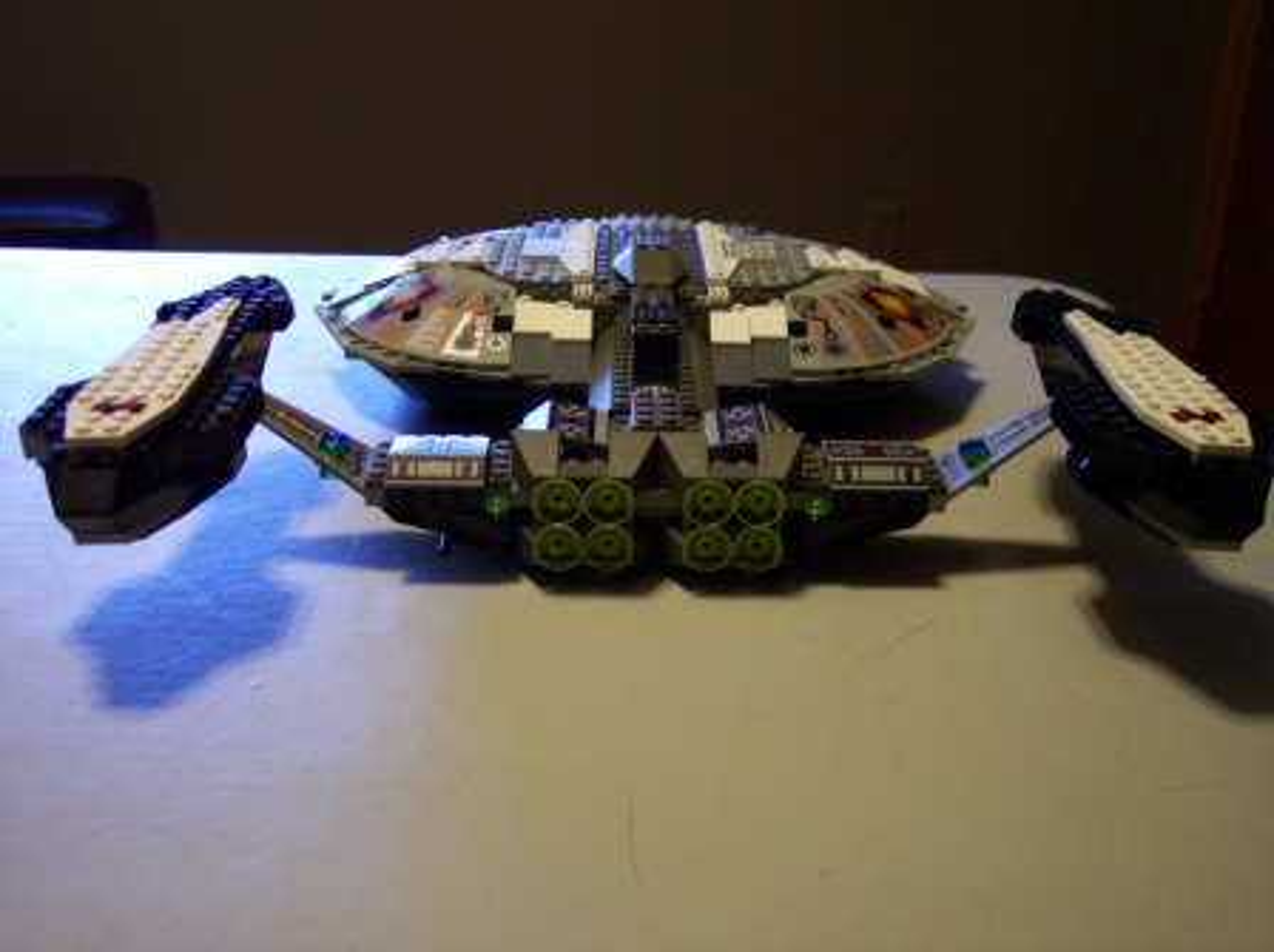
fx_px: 1397
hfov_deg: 49.0
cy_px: 476
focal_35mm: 38
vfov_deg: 37.7
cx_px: 637
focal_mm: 8
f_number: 2.8
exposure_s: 1/30
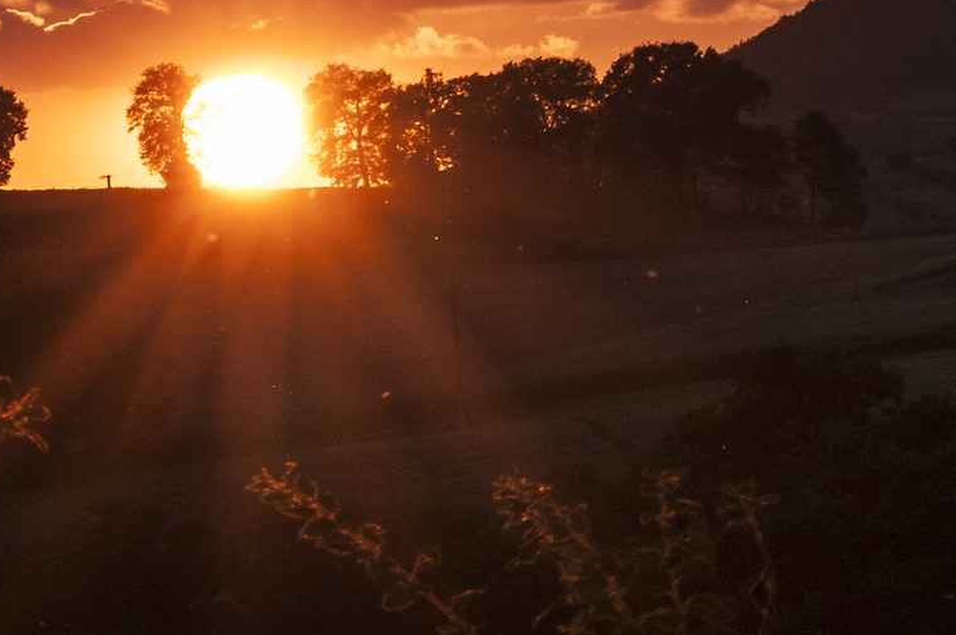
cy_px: -348
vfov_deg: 2.9
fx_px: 12468
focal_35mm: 470
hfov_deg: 4.4
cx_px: 182
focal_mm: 100
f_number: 20
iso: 200
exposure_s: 1/125
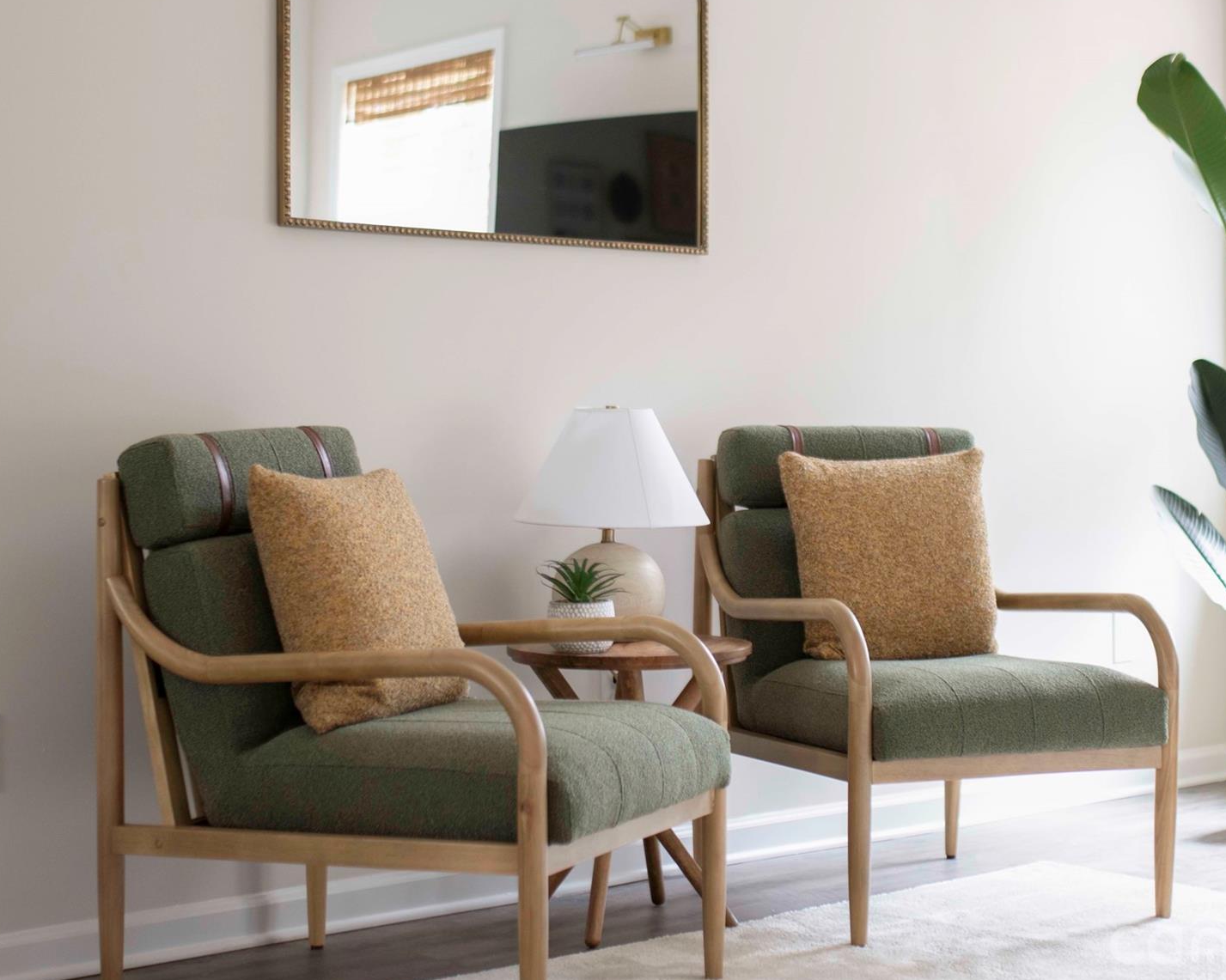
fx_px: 2539
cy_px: 435
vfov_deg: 21.8
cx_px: 716
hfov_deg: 27.1
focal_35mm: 70
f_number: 1.4
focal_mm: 35
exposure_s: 1/15
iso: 320
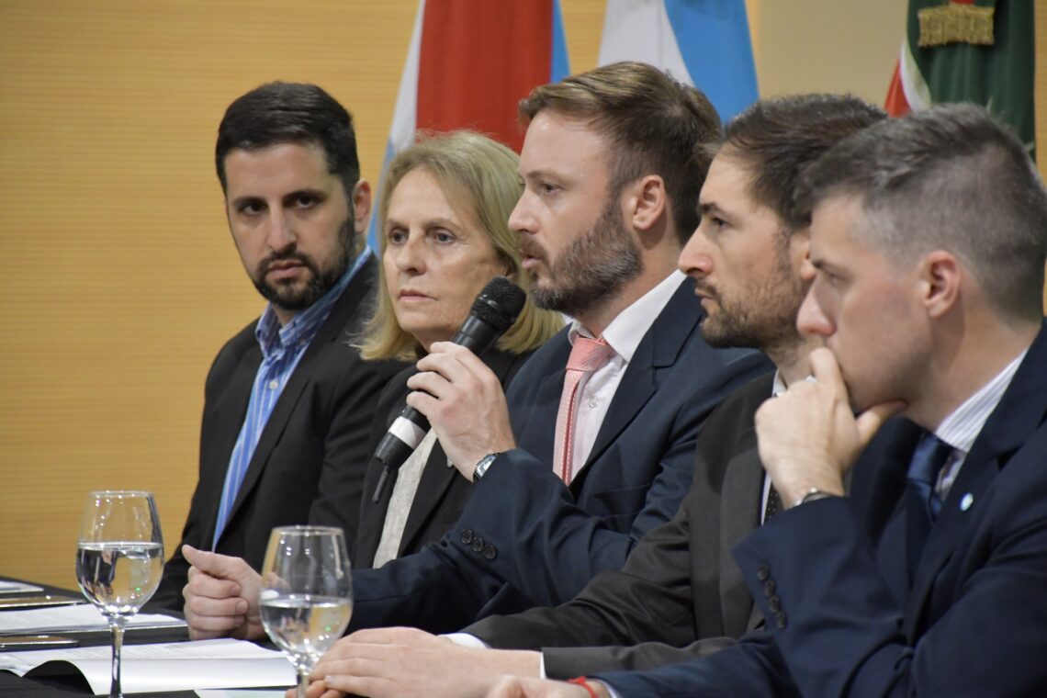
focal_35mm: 210
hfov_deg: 9.8
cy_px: 349
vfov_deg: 6.5
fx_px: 6107
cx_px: 524
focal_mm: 140
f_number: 5.6
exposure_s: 1/13
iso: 4000
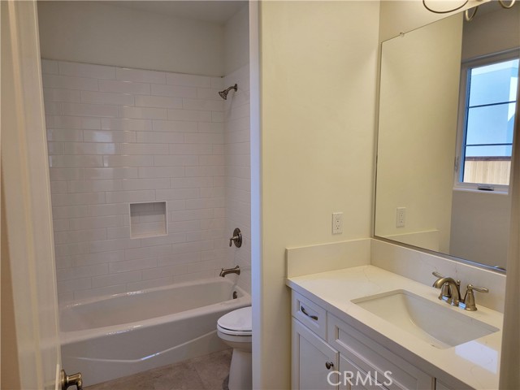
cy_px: 195
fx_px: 361
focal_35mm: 24
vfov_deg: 56.8
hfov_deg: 71.6
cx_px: 260
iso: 50
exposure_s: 1/120
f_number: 1.8
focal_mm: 6.7
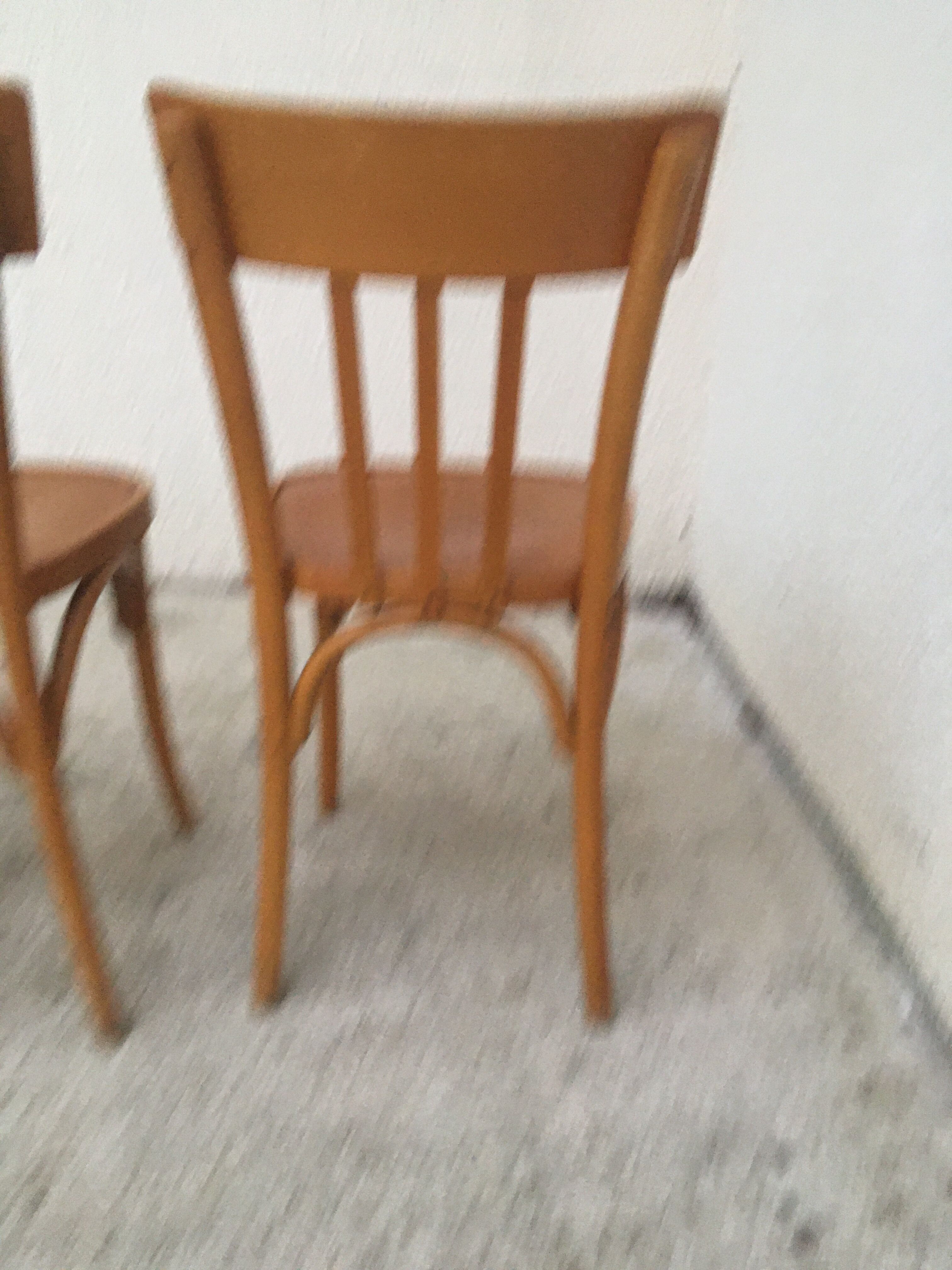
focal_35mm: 29
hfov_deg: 48.2
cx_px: 476
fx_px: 1063
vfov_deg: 61.7
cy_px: 635
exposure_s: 1/17
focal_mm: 4.15
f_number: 2.2
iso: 200
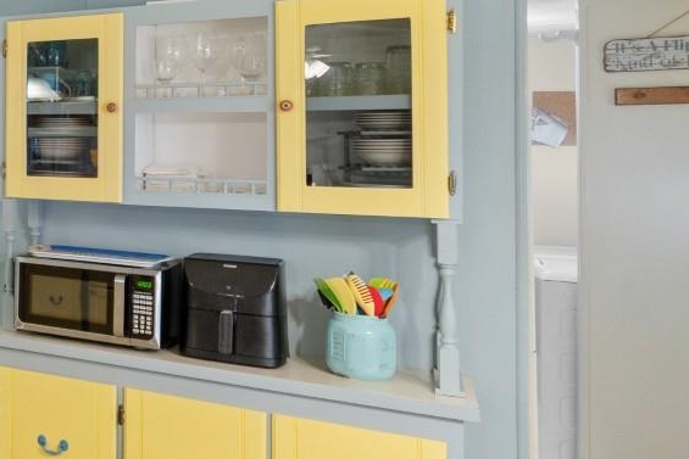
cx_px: -250
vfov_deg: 30.8
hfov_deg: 31.9
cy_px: 131
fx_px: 823
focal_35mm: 43
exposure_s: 1/6
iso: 100
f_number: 4.5
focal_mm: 10
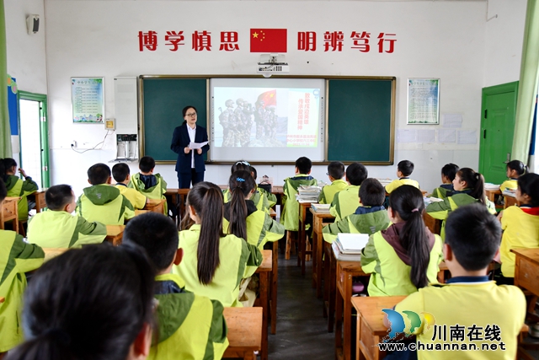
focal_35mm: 33
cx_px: 270
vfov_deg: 40.0
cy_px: 180
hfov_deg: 57.2
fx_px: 494
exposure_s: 1/160
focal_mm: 22
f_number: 3.8
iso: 800
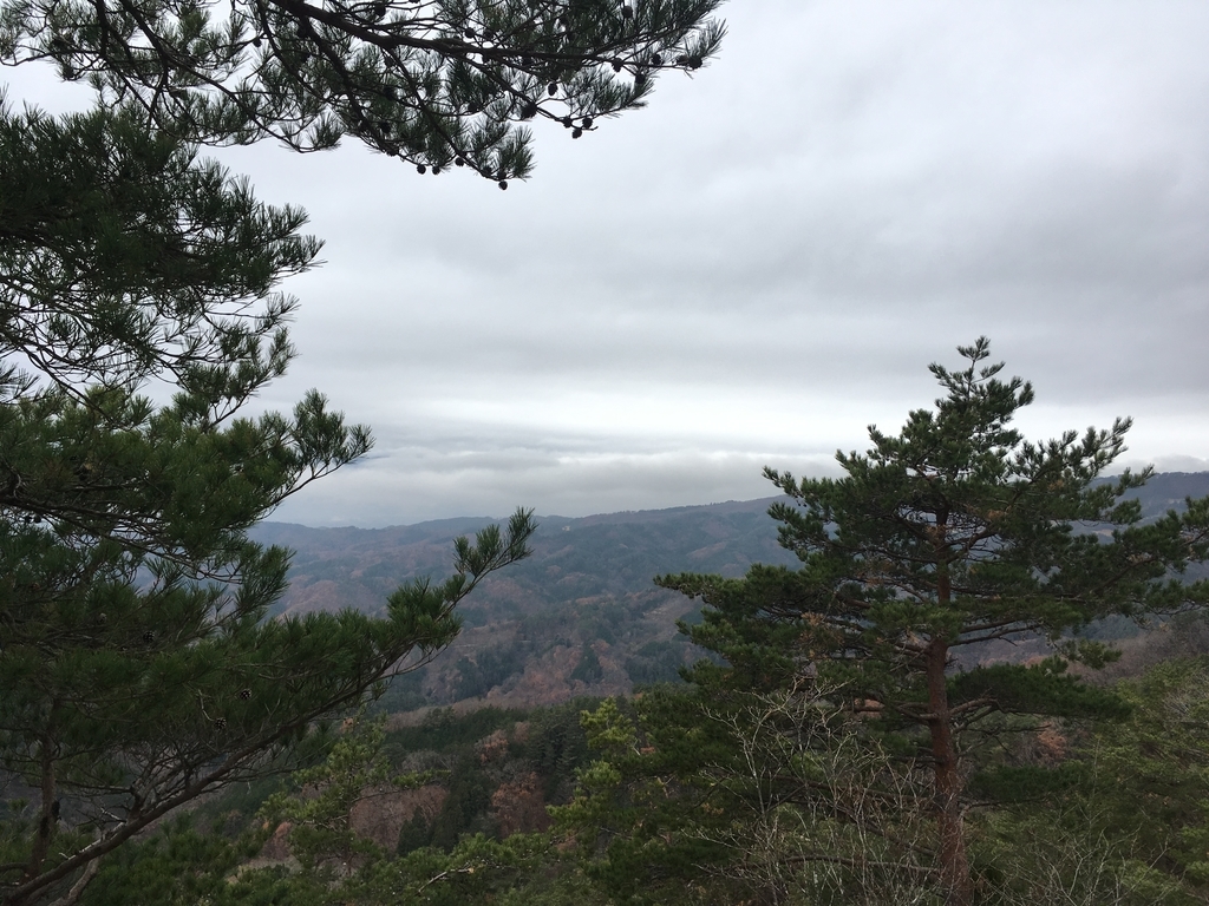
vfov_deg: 48.2
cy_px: 453
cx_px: 604
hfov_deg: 61.7
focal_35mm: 29
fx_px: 1013
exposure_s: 1/574
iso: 25
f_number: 2.2
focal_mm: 4.15
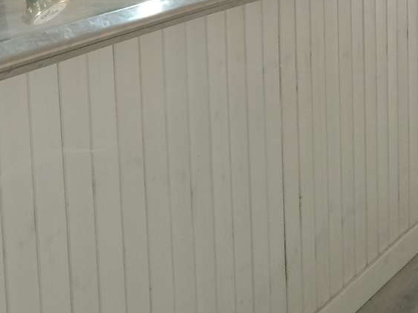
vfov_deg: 19.0
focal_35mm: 75
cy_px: -18
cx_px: 4
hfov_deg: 24.8
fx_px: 906
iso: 856
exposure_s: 1/25
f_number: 1.8
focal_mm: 3.98
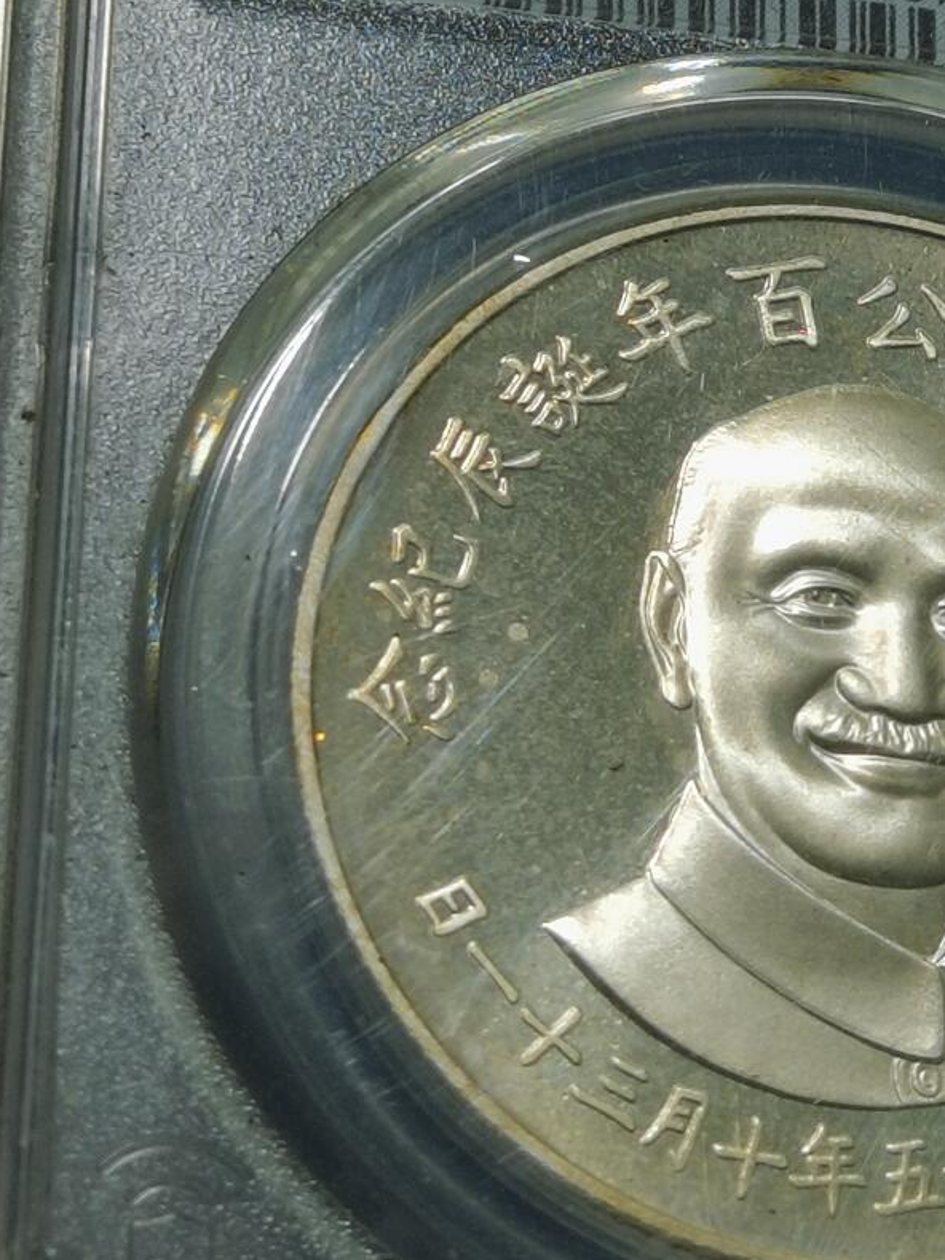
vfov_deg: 13.5
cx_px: 828
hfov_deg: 10.1
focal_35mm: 146
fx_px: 5313
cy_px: 380
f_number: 1.9
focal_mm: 6.67
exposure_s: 1/167
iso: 50
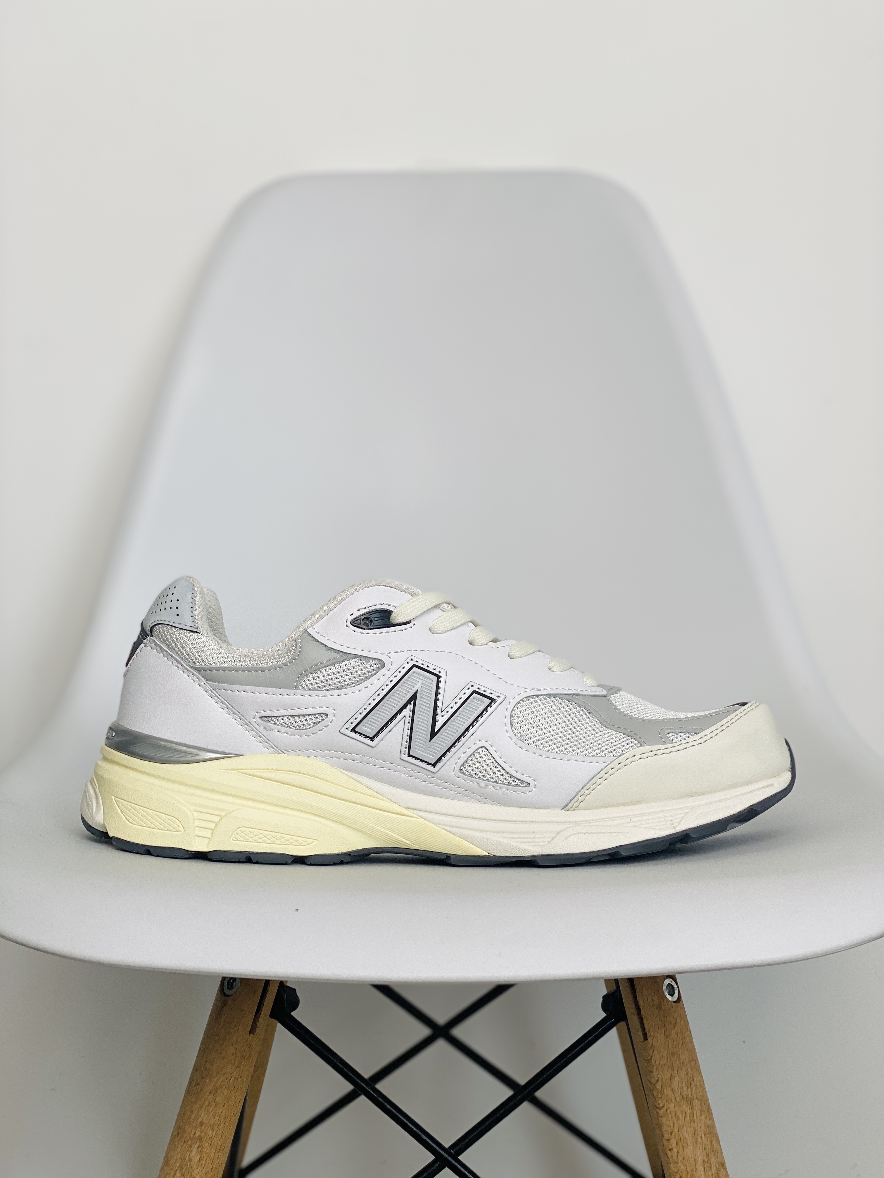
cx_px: 442
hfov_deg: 28.0
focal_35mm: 52
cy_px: 589
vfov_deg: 36.8
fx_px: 1771
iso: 20
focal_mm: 6
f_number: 2
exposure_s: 1/222
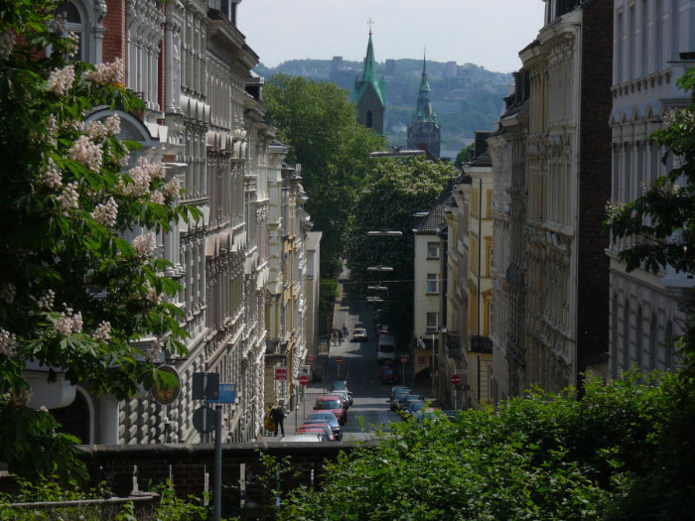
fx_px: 2108
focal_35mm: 105
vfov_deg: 14.1
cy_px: 260
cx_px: 348
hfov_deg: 18.7
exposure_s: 1/400
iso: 80
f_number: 6.3
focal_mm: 15.6
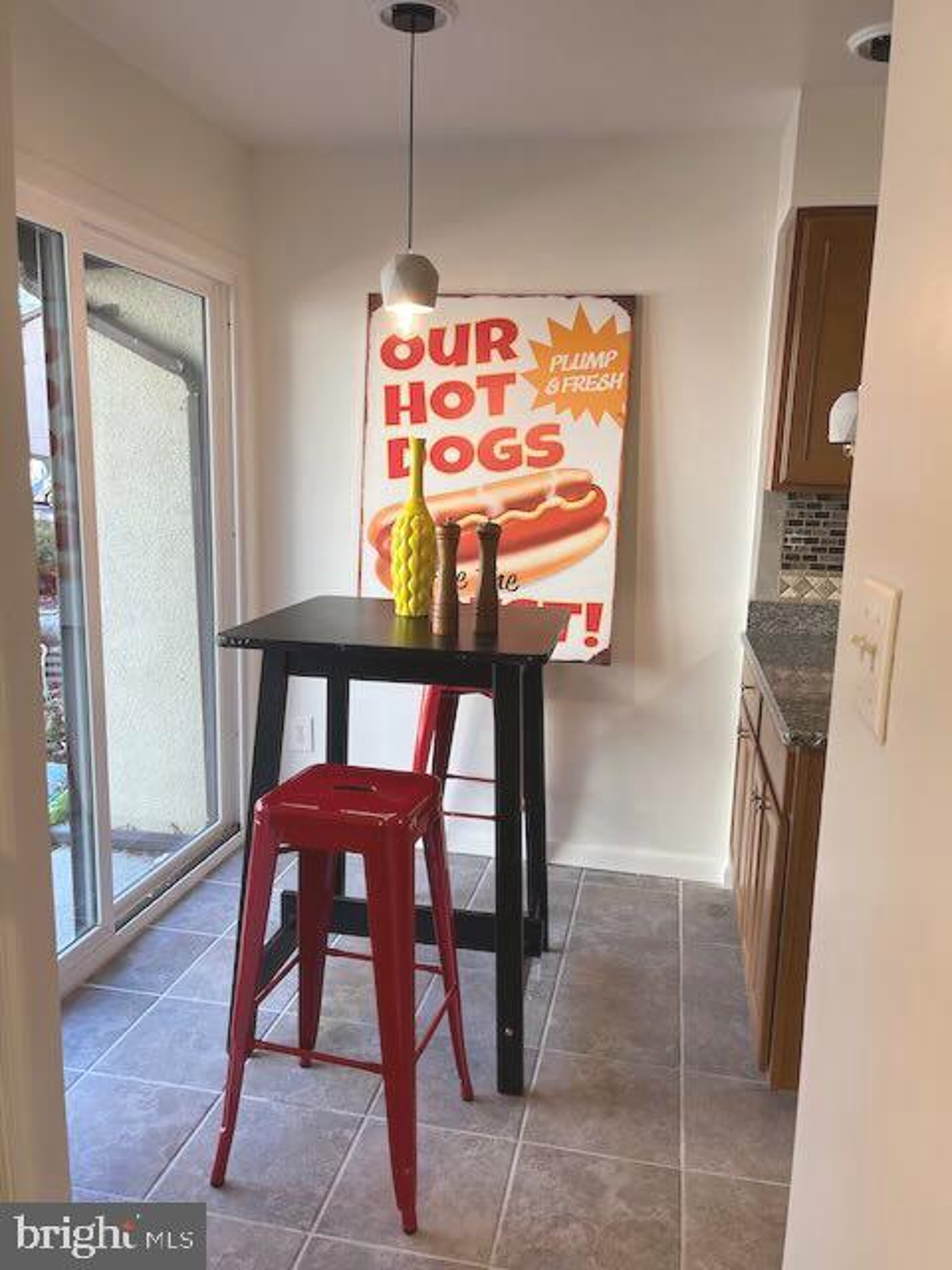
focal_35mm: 26
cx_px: 476
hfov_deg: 53.1
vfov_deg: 67.3
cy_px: 635
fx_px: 953
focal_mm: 5.1
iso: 80
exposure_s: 1/120
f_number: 1.6
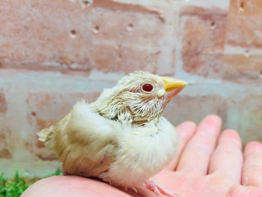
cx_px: 131
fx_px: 219
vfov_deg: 48.2
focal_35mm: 29
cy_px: 98
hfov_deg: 61.7
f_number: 2.2
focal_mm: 4.15
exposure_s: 1/30
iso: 50
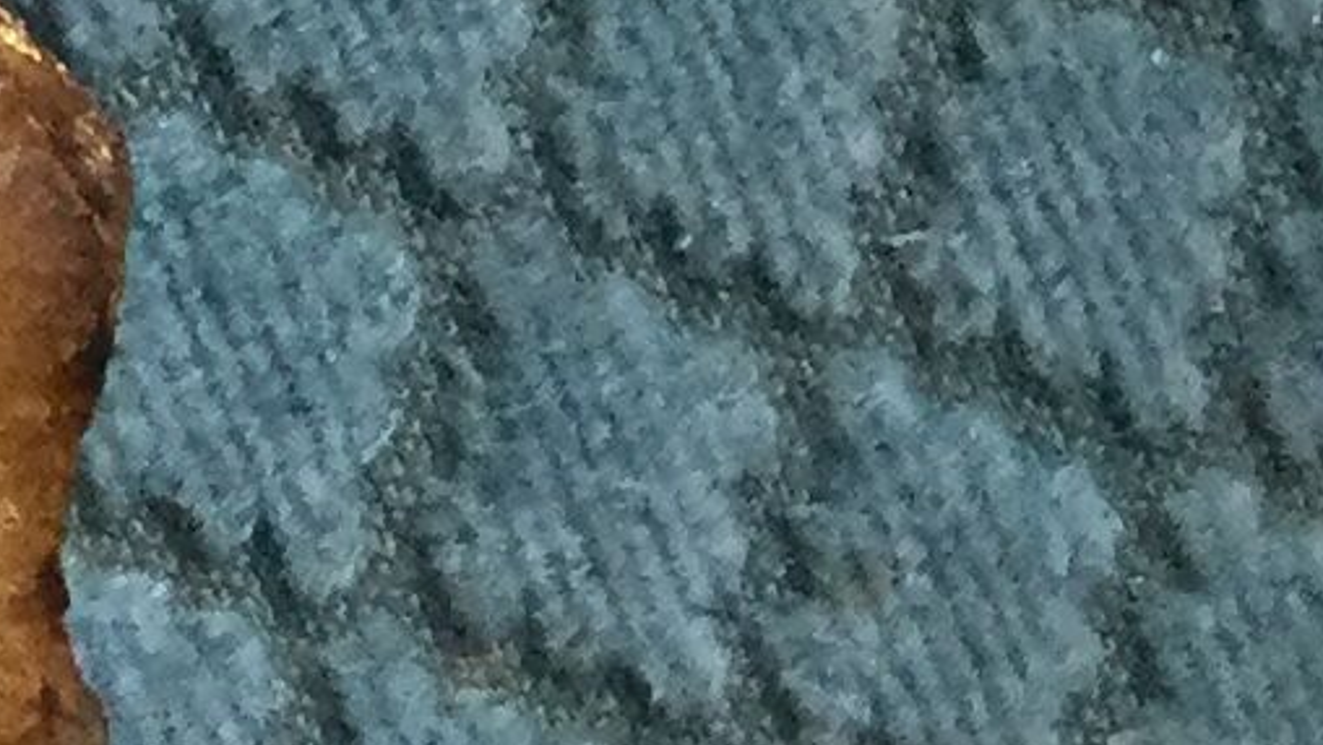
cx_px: -1354
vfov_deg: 4.9
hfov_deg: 9.3
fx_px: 7614
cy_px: -2532
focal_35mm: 217
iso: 50
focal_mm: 3.3
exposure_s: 1/33
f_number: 2.4
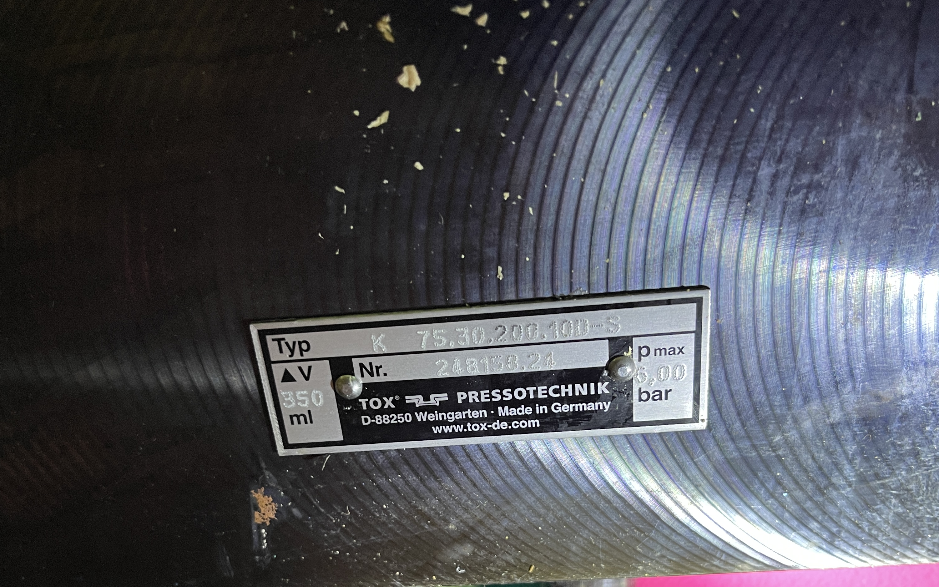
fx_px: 947
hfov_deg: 52.7
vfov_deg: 33.7
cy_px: 448
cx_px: 458
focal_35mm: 37
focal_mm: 5.1
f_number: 1.6
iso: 100
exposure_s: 1/61
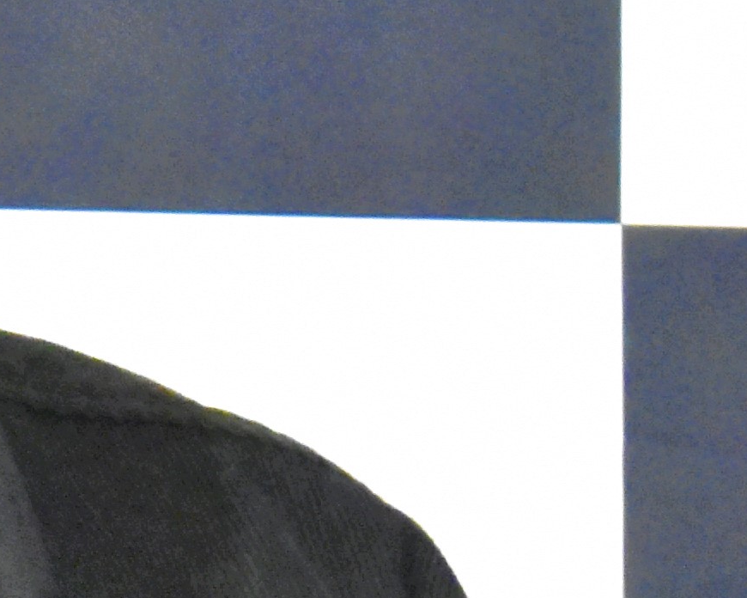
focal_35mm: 1019
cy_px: 424
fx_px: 22534
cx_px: -444
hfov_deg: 1.9
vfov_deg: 1.5
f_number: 8
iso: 16000
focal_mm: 105
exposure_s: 1/160
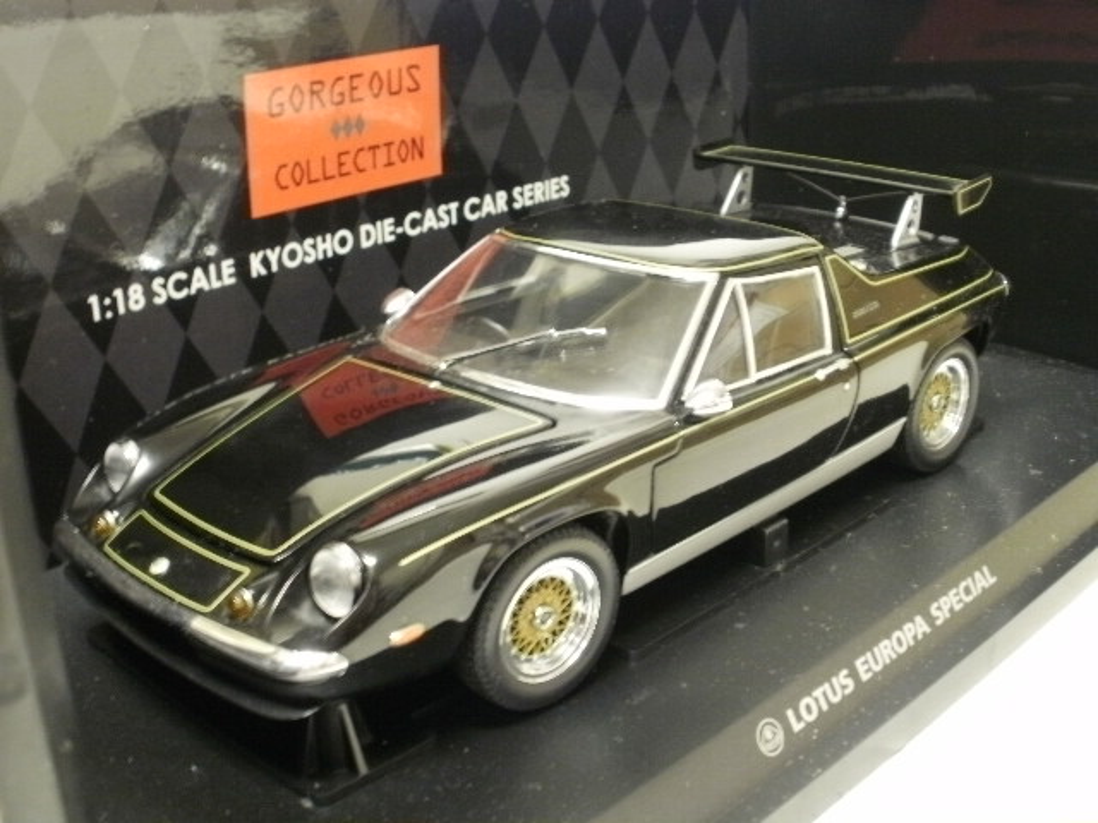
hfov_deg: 42.9
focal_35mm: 44
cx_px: 549
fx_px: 1396
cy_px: 412
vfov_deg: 32.9
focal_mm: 7.7
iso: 250
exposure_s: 1/2
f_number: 4
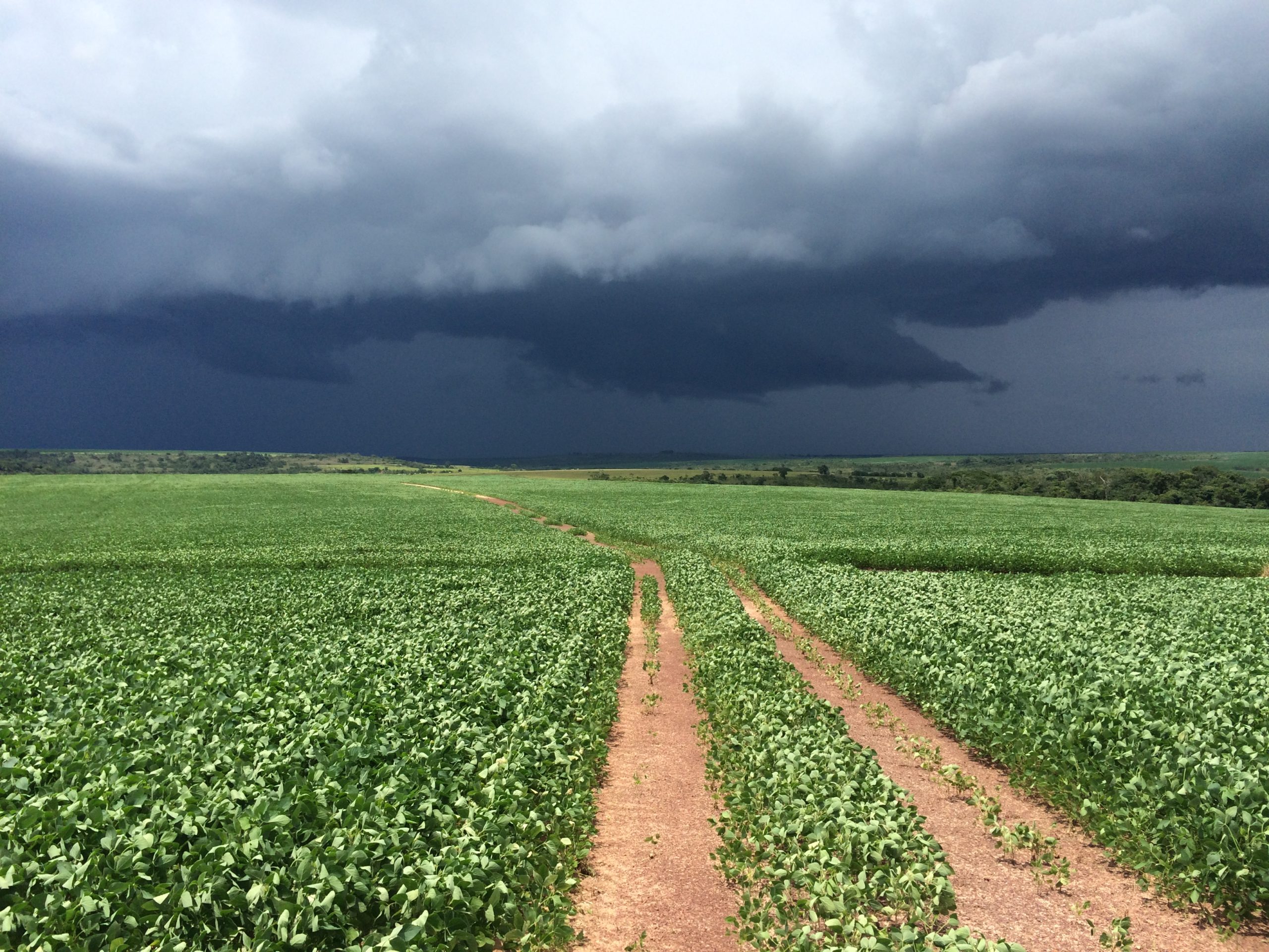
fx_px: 1063
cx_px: 634
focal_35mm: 29
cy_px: 476
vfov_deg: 48.2
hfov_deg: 61.7
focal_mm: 4.15
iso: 32
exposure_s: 1/3165
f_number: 2.2
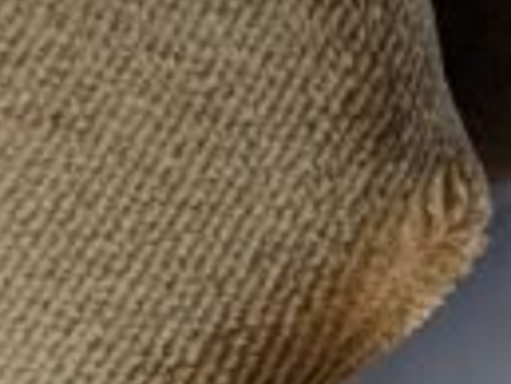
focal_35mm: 167
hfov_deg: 11.7
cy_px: 352
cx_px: 487
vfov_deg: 8.9
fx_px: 2468
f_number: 1.73
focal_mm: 4.38
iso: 60
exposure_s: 1/570
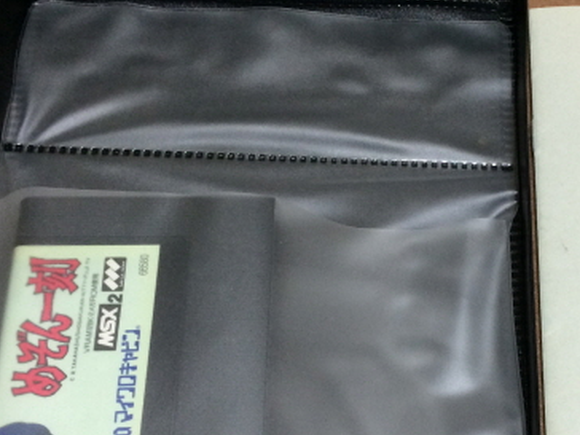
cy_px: 323
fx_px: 1106
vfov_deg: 22.1
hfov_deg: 28.7
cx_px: 465
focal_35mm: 66
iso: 160
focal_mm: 4.12
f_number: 2.2
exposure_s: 1/30
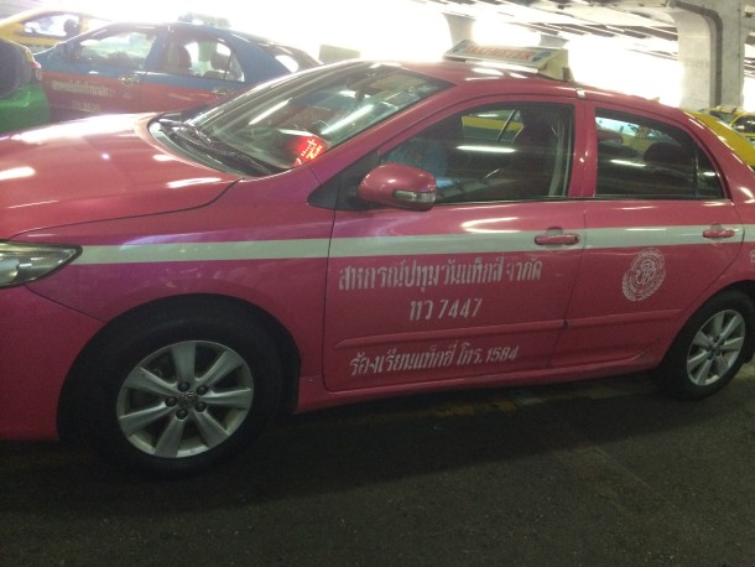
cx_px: 378
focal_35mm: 30
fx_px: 655
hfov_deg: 59.9
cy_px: 284
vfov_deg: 46.8
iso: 320
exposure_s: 1/30
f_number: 2.2
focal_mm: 4.12
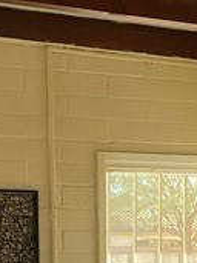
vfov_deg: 12.3
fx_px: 1185
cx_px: 188
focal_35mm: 156
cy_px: 345
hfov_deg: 9.4
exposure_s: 1/121
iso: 64
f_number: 1.6
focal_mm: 4.2
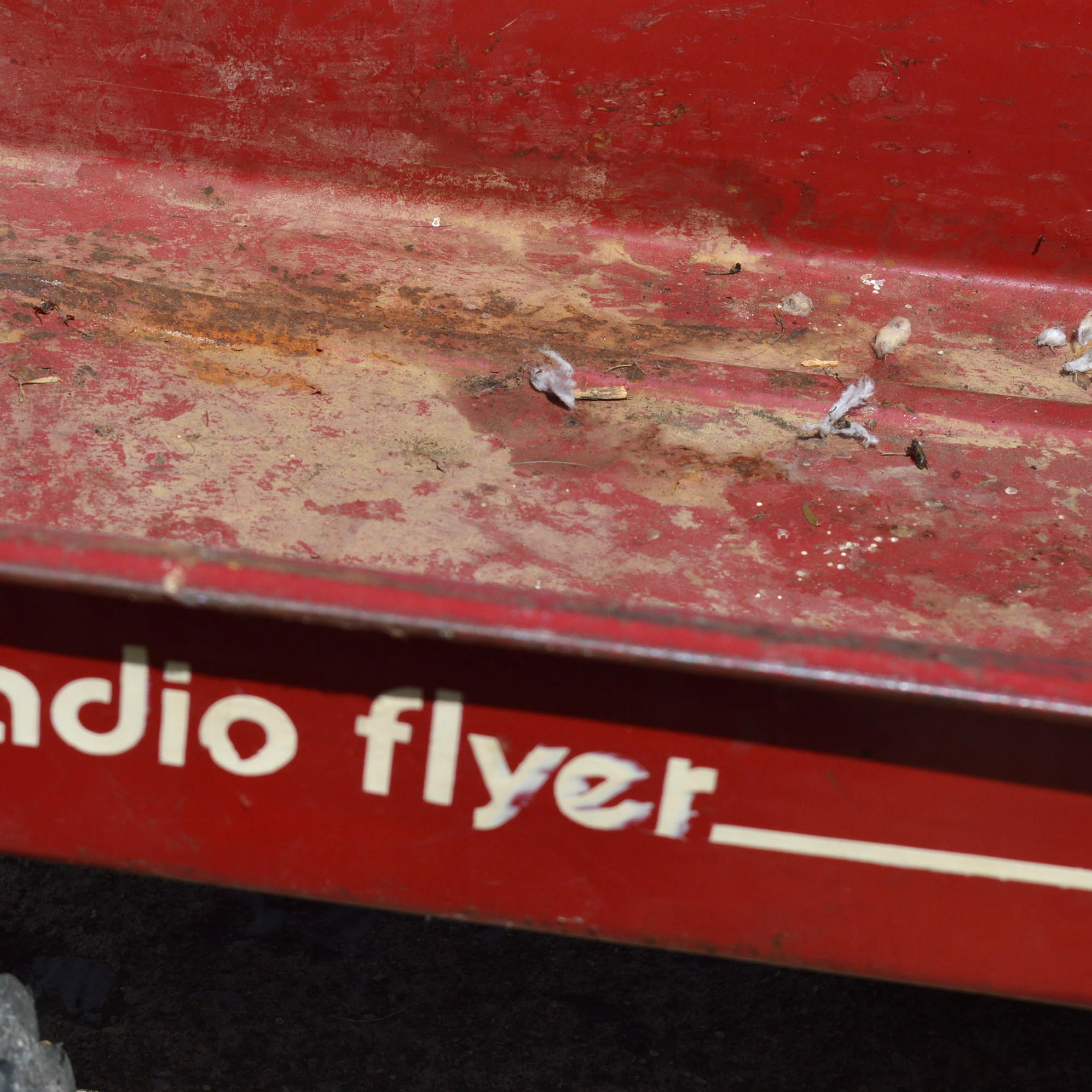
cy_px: 546
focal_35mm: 106
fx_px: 3770
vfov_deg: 16.5
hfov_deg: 16.4
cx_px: 341
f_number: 10
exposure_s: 1/1250
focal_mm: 55
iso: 200
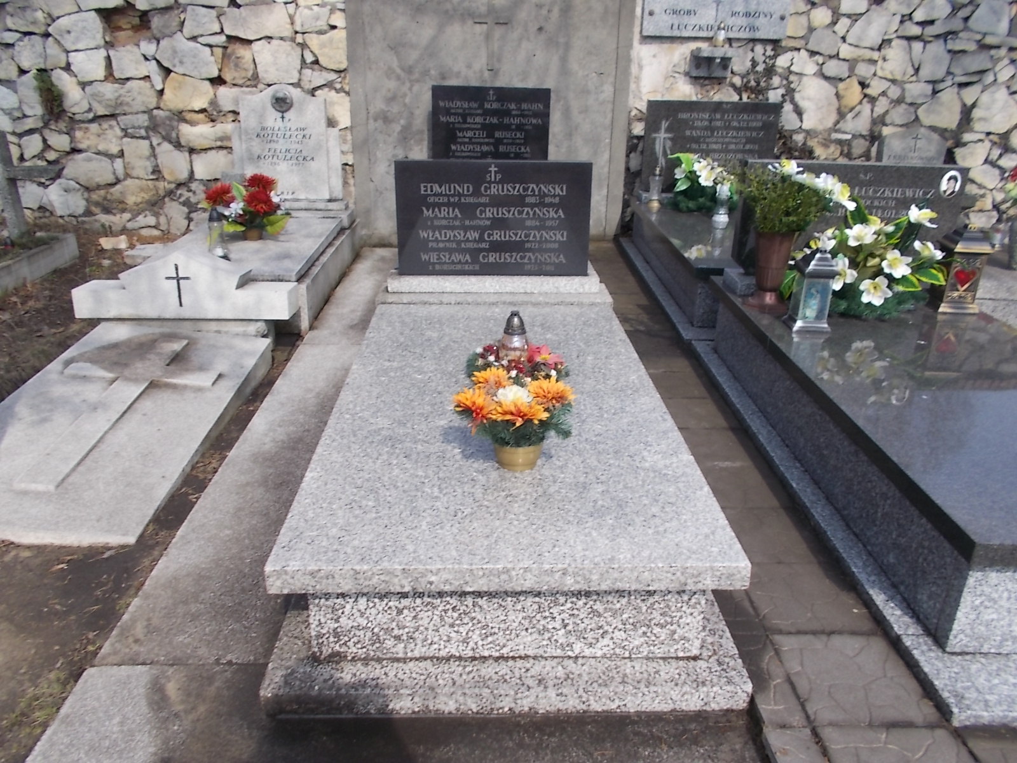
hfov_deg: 67.3
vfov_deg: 53.1
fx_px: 764
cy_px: 382
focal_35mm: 26
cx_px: 508
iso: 80
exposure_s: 1/160
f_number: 8
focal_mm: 4.6
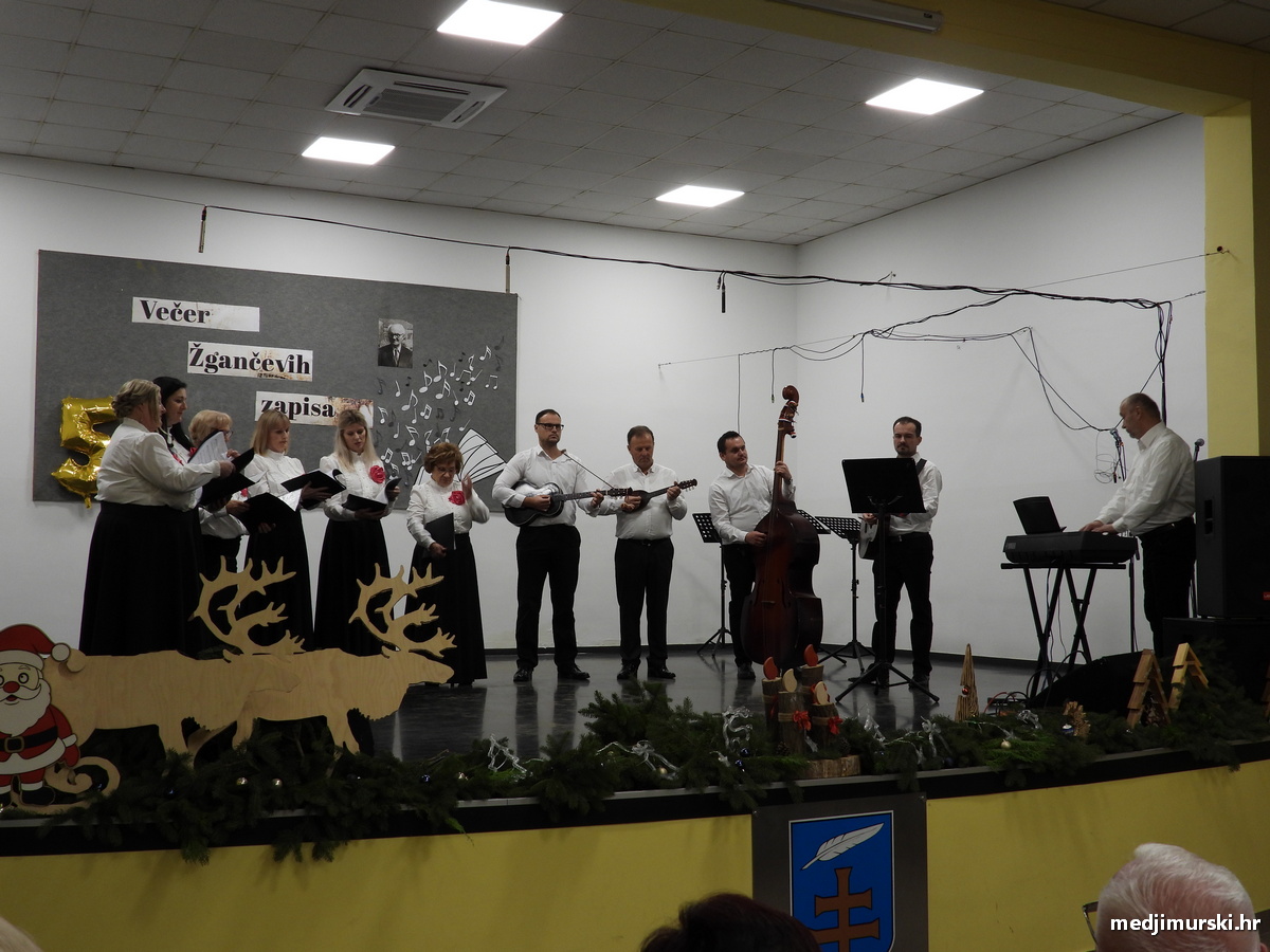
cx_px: 635
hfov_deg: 45.8
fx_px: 1504
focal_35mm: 41
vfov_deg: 35.1
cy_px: 476
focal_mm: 7.4
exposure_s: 1/30
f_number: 3.2
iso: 160
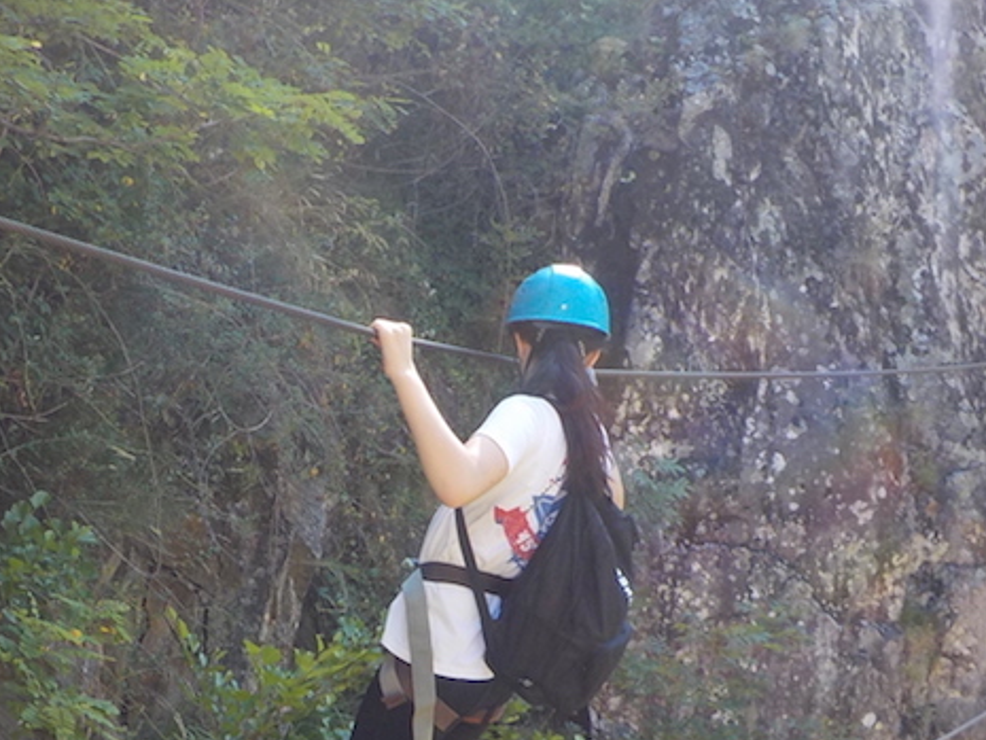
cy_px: 515
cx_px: 182
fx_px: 1880
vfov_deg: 22.1
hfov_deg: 28.7
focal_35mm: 66
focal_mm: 4.1
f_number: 3.3
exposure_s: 1/100
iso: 125
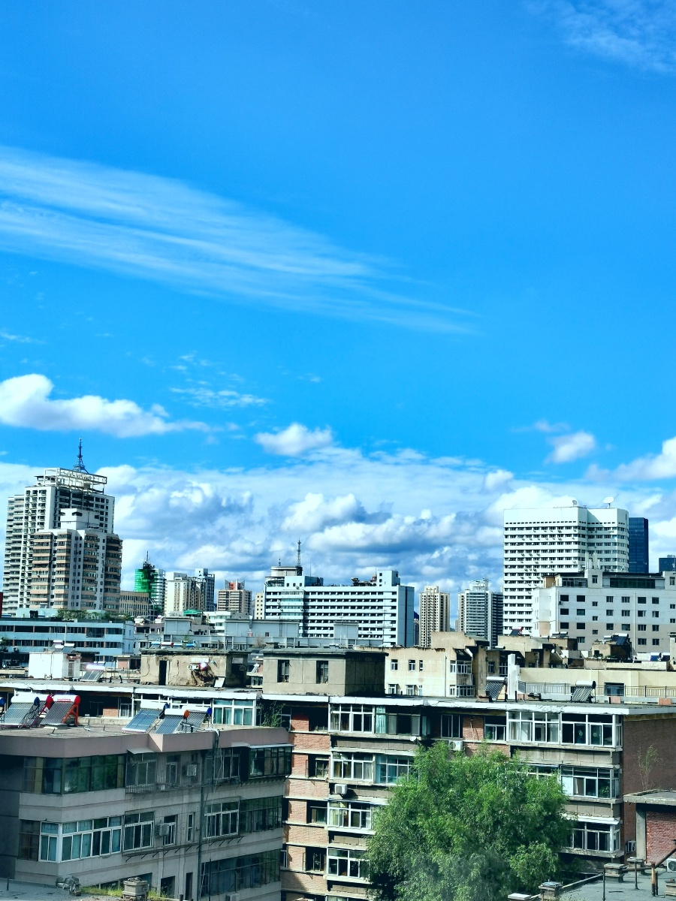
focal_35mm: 54
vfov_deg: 35.5
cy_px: 450
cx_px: 338
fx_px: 1406
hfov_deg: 27.0
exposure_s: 1/3953
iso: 50
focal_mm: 5.58
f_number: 1.8
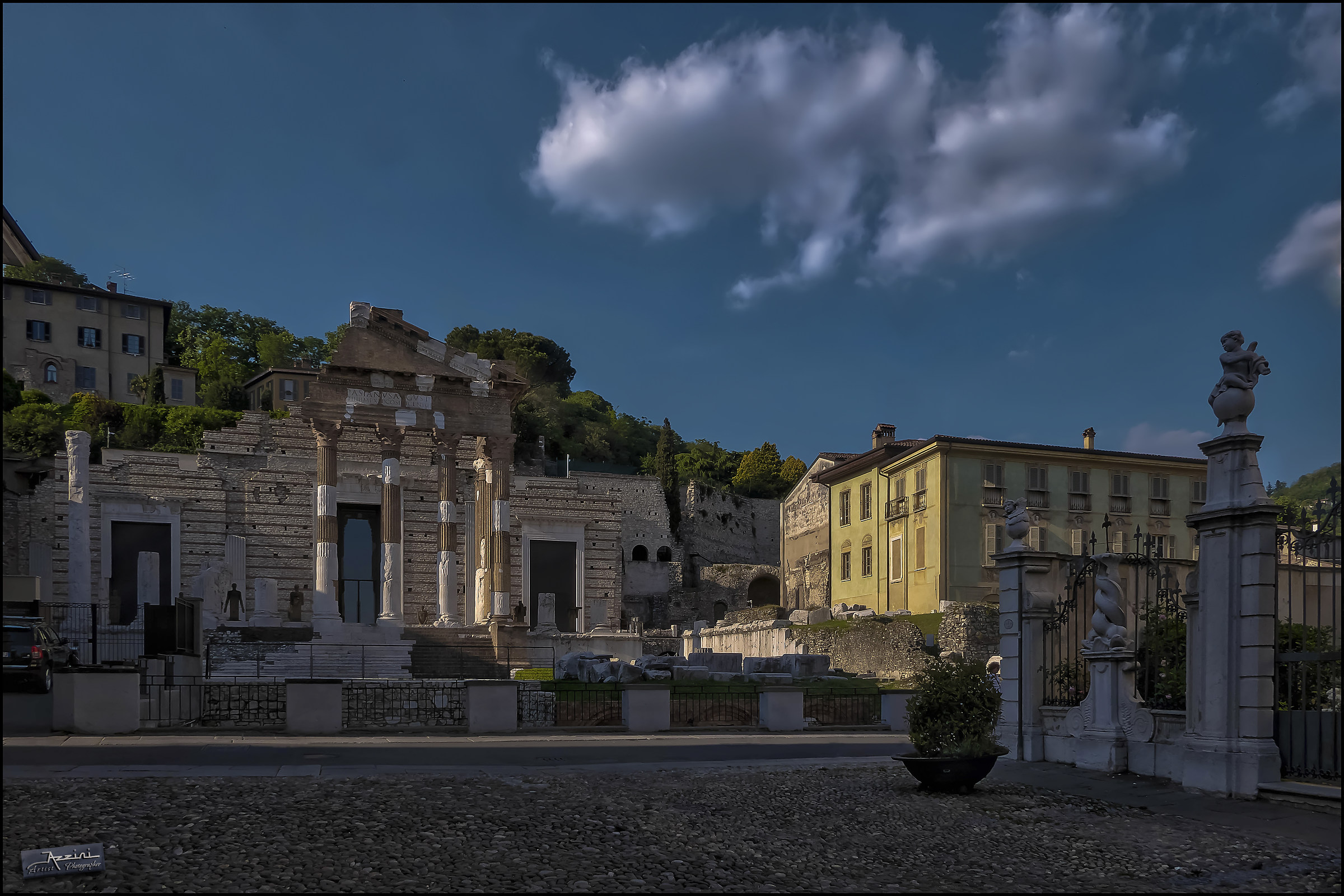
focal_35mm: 24
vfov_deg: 53.1
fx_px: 896
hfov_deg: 73.7
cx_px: 672
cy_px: 448
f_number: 8
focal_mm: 8.8
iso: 125
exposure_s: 1/320
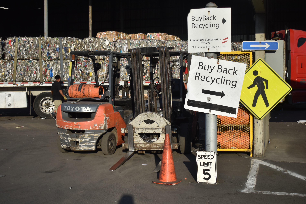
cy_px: 102
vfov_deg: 25.8
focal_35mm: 52
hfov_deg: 37.9
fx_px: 446
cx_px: 153
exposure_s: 1/4000
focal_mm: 35
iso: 400
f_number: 5
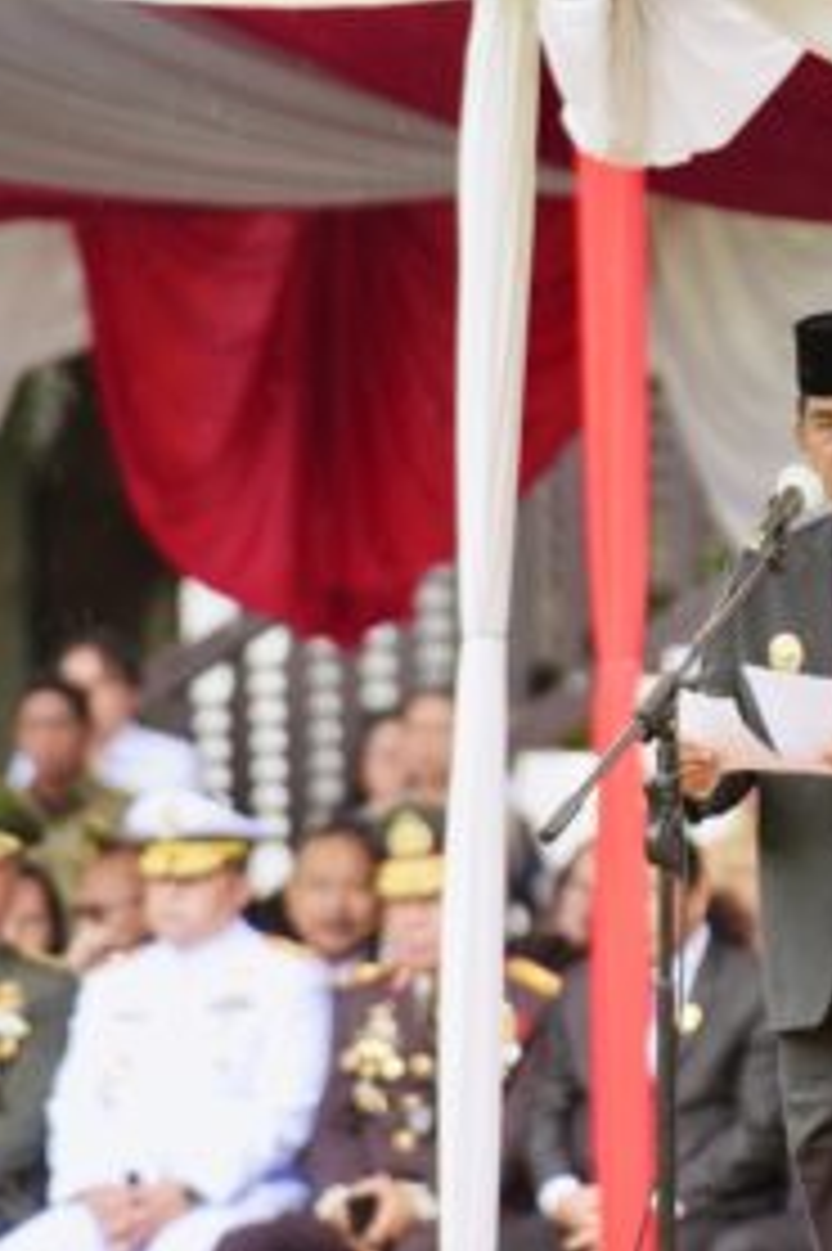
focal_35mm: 454
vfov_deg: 4.5
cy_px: 626
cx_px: 724
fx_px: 15757
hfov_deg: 3.0
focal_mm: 200
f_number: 2.8
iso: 250
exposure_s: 1/250
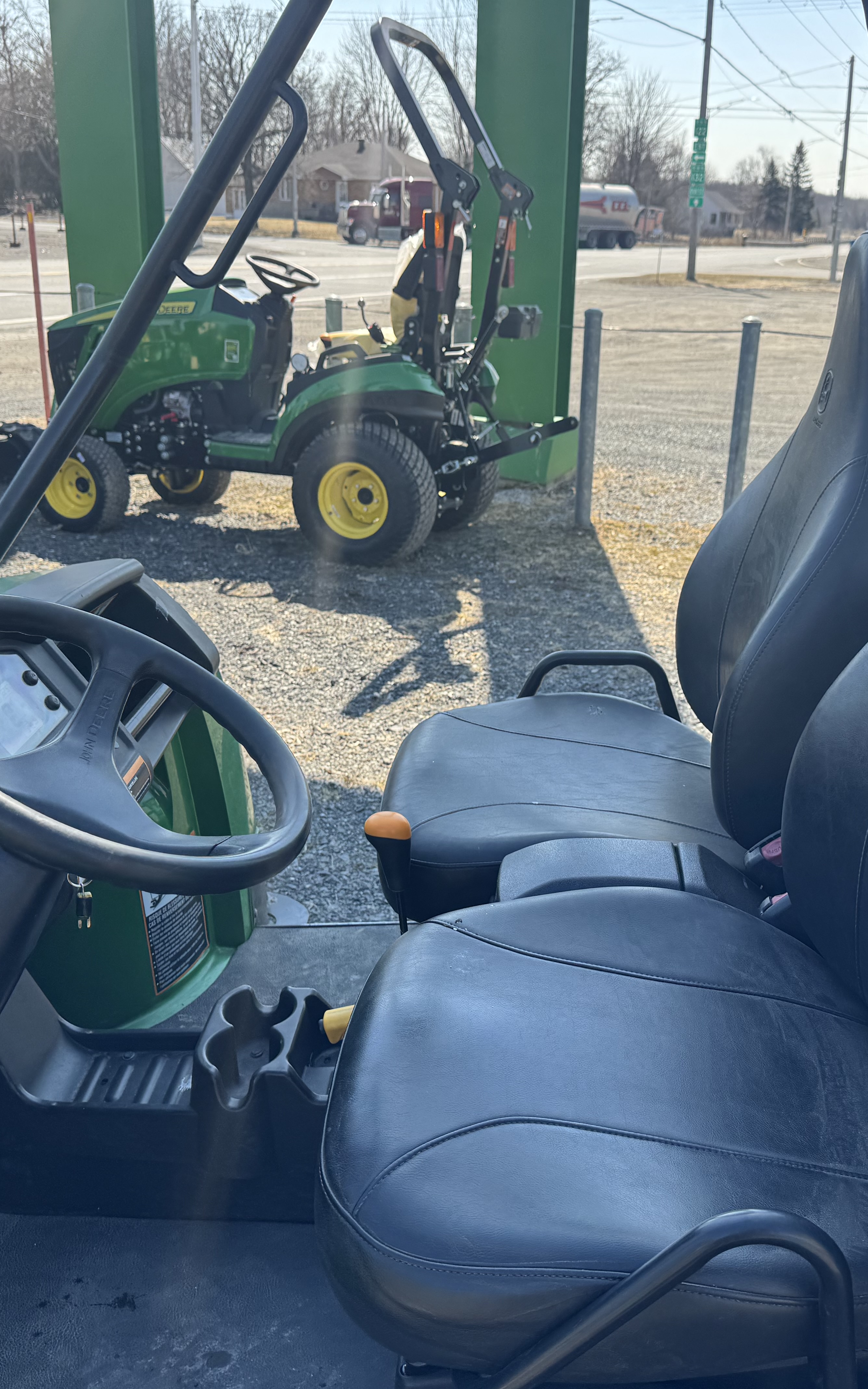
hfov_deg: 37.1
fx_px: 1287
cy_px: 695
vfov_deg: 56.7
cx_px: 517
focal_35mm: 34
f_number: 1.78
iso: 80
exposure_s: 1/1131
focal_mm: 6.76
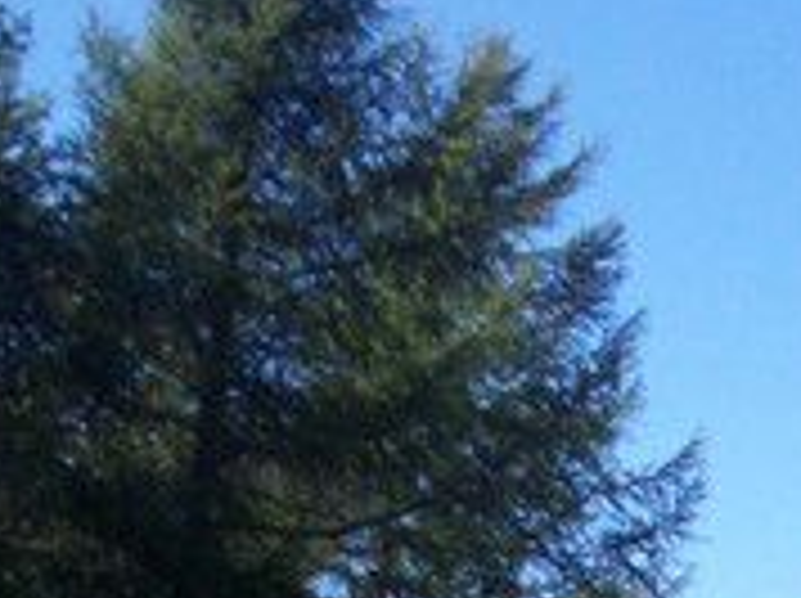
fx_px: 3744
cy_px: 1299
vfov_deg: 8.5
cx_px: 1080
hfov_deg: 11.8
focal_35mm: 162
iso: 100
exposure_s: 1/461
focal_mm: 5.9
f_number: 4.5
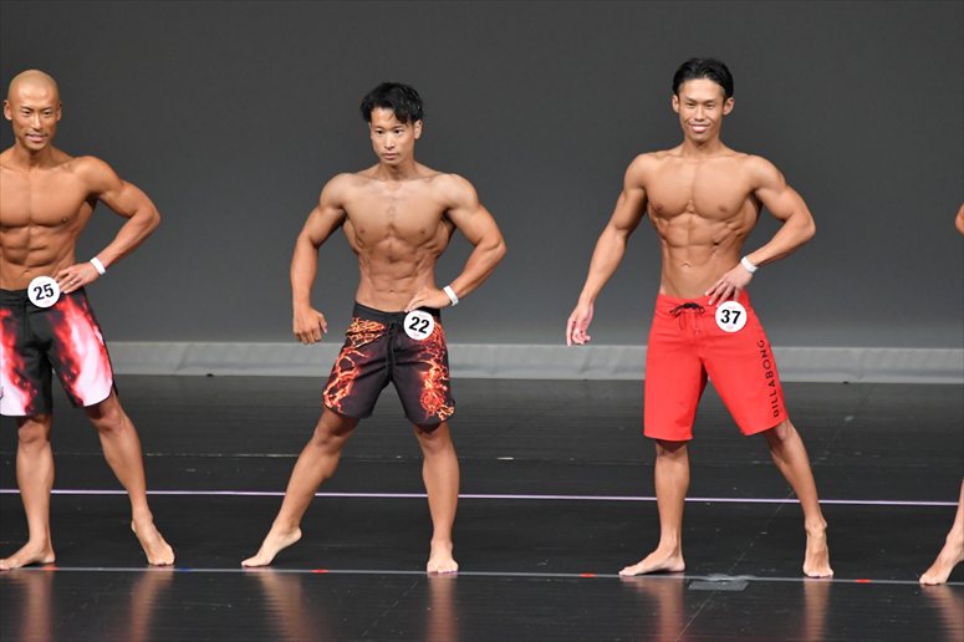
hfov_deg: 6.5
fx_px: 8431
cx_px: 482
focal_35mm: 315
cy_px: 321
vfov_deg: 4.4
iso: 4000
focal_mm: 210
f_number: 5.6
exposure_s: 1/400
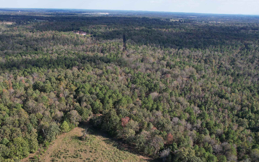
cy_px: 91
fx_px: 219
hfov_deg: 59.9
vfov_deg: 40.5
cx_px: 88
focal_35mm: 31
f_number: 2.8
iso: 140
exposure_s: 1/1250
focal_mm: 8.38
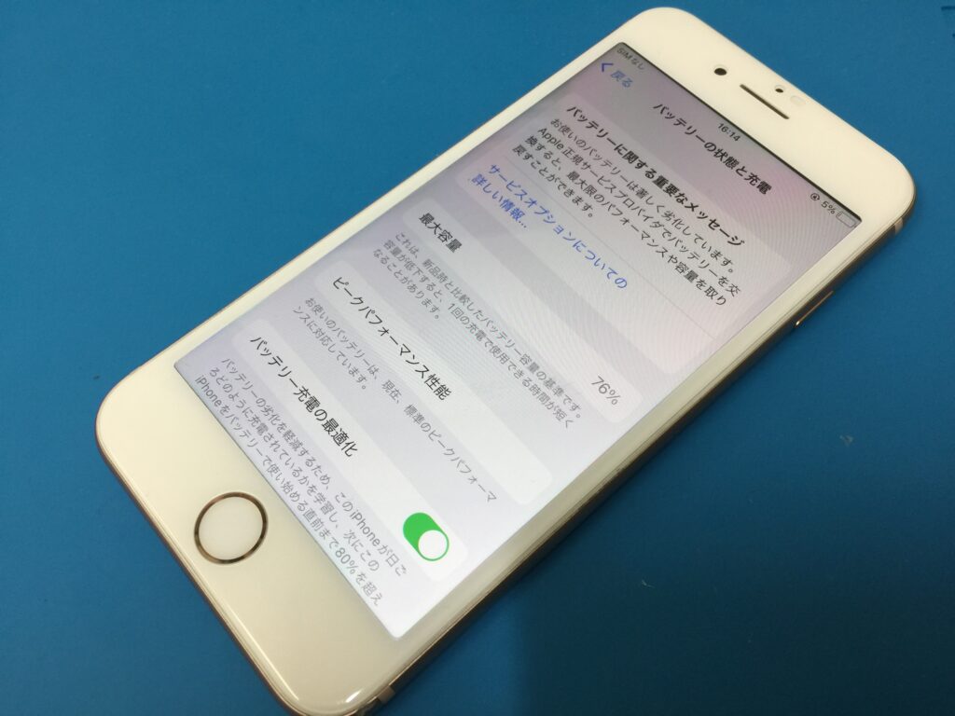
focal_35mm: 29
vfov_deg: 48.2
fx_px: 800
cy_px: 358
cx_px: 478
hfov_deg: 61.7
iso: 32
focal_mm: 4.15
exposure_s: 1/33
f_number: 2.2
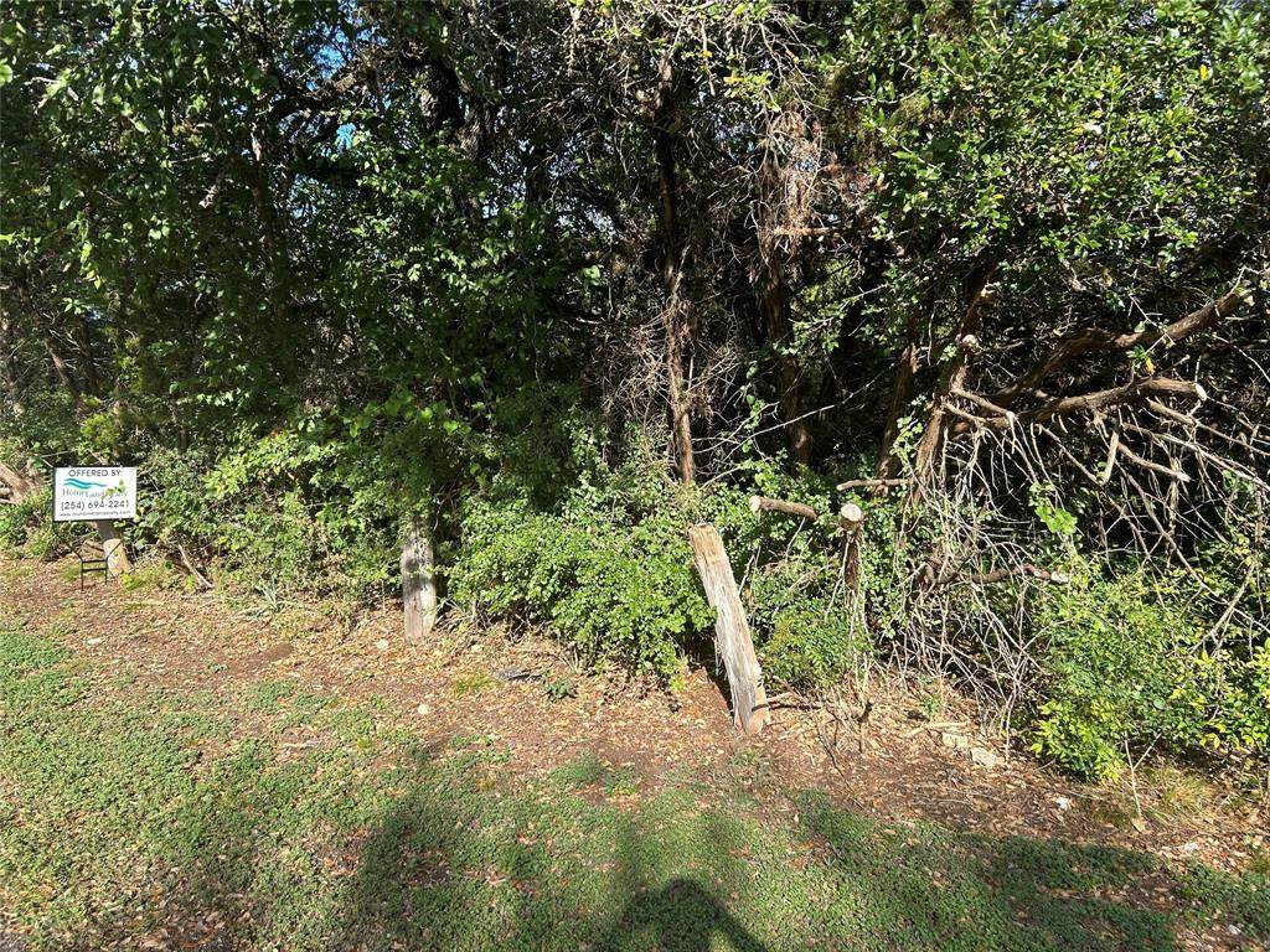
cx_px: 635
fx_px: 954
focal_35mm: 26
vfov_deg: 53.1
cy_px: 476
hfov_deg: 67.3
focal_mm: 5.7
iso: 50
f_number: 1.5
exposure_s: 1/1449
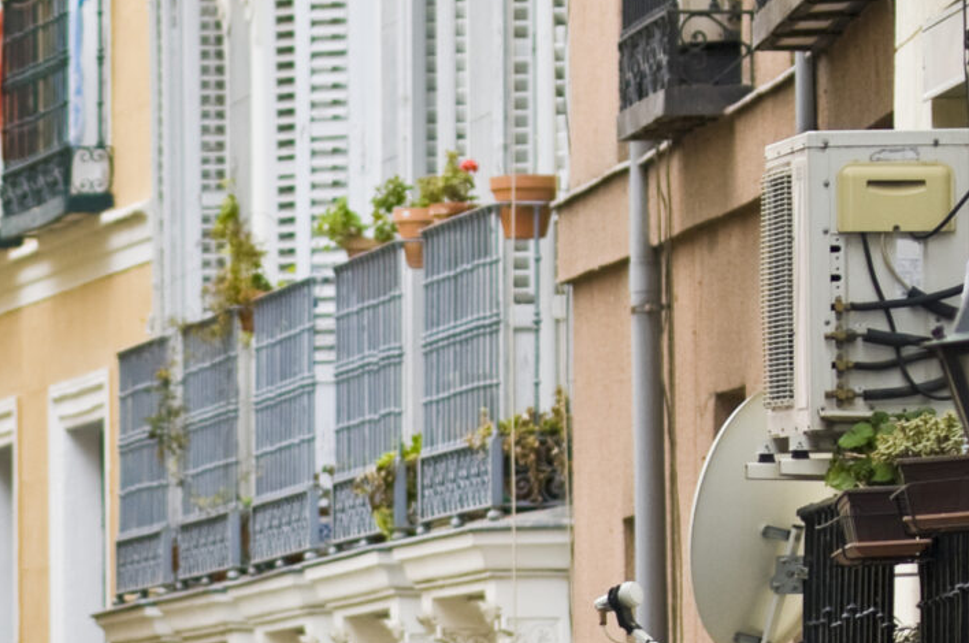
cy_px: 1022
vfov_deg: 3.0
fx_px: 12386
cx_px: -453
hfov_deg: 4.5
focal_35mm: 461
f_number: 2.8
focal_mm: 85
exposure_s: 1/250
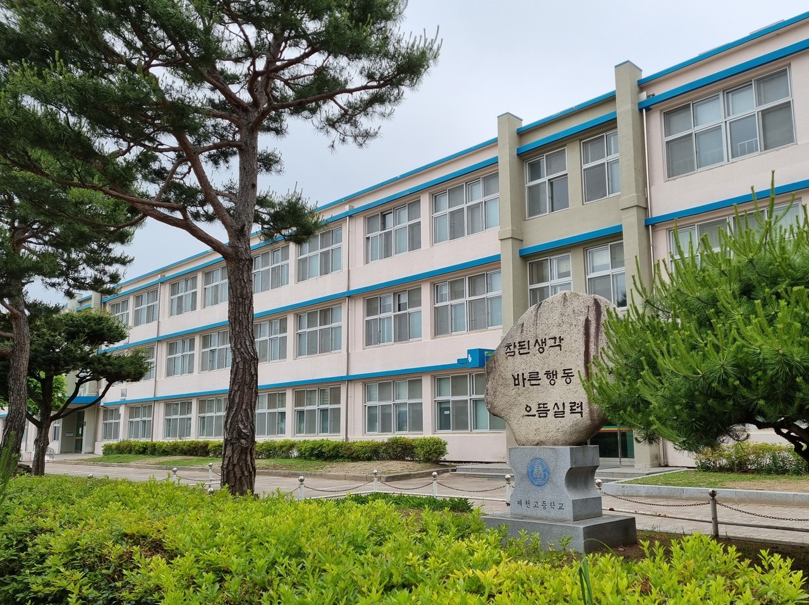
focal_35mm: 26
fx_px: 607
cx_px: 404
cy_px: 302
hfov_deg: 67.3
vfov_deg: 53.0
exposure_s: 1/2256
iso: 50
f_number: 1.8
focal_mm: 5.4
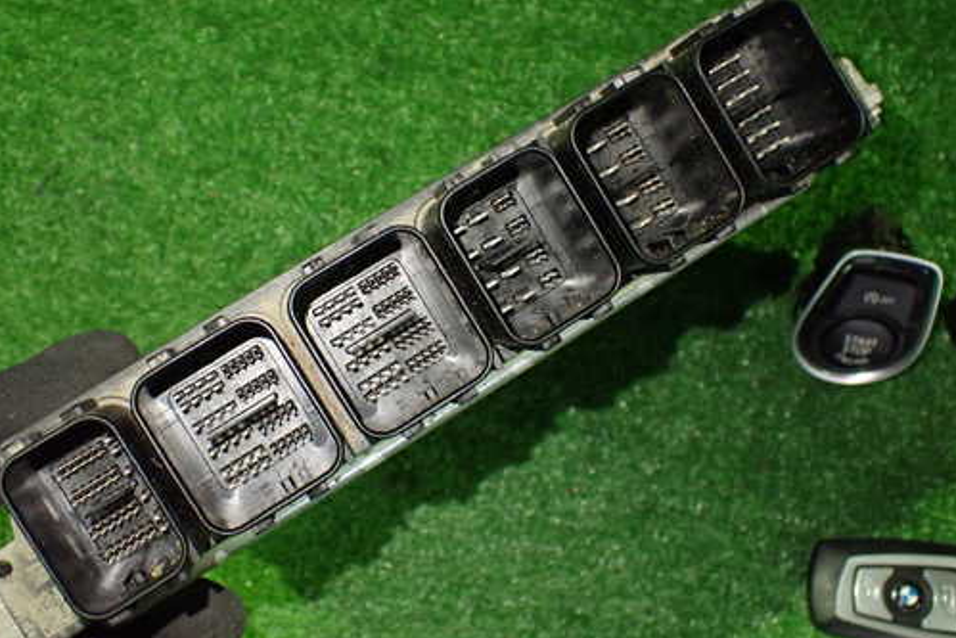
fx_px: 1062
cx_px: 435
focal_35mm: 40
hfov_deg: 48.4
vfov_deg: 33.4
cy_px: 291
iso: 800
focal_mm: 5.79
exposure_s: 1/30
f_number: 2.4
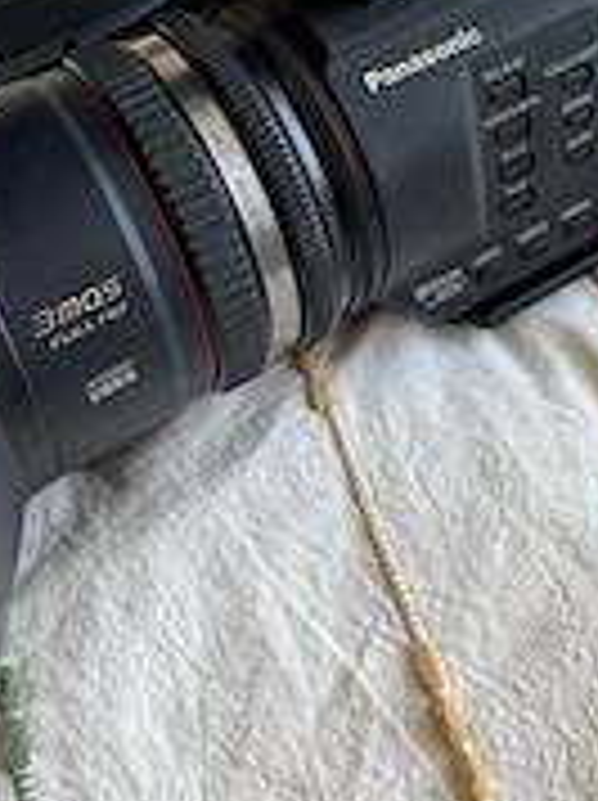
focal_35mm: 54
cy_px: 117
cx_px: 252
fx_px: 1247
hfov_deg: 26.9
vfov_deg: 34.1
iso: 160
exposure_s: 1/121
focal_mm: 6.76
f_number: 1.78
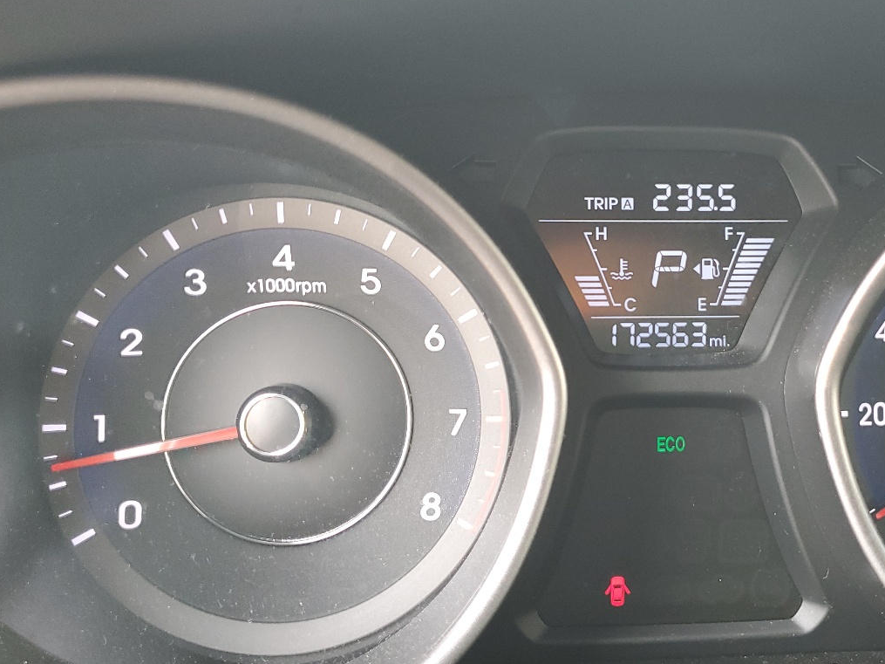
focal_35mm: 41
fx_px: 1048
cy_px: 358
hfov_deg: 44.5
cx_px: 647
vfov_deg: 35.1
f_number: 1.5
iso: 77
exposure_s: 1/120
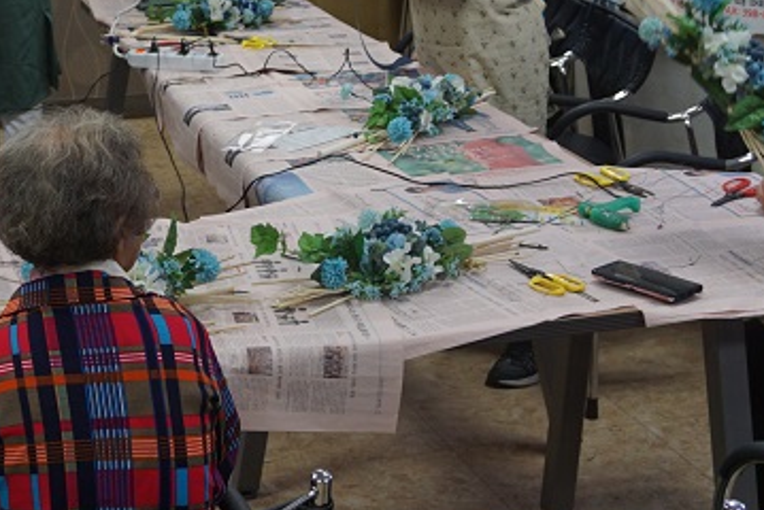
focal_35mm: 83
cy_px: 17
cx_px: 104
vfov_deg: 16.1
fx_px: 1770
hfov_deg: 23.8
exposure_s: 1/60
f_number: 4
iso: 160
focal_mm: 21
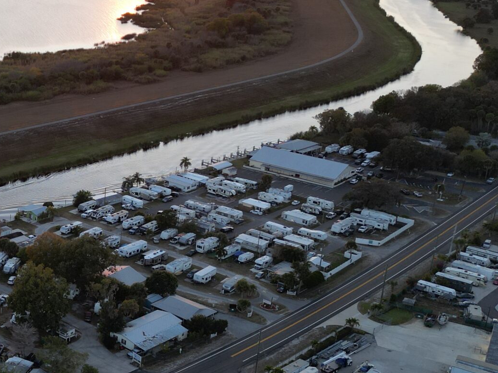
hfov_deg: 29.1
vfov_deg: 24.8
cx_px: -68
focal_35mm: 59
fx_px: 849
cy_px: 213
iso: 100
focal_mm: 6.72
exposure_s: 1/250
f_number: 1.7
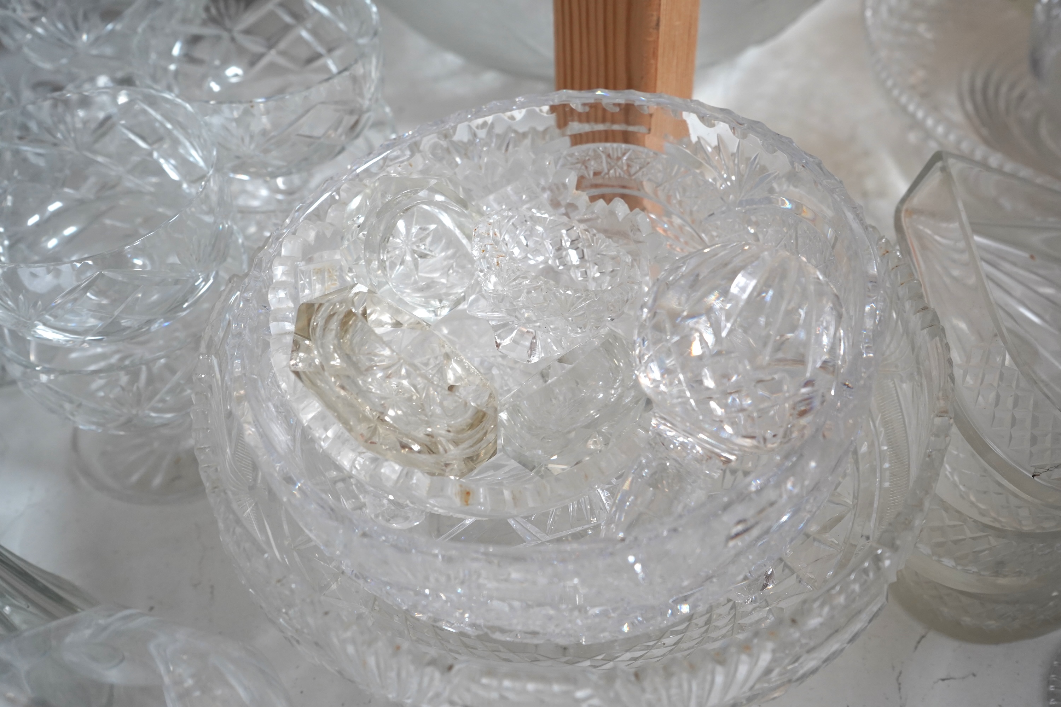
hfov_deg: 53.1
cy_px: 354
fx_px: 1061
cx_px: 530
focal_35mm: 36
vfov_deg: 36.9
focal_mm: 36
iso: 1000
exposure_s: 1/25
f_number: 6.3
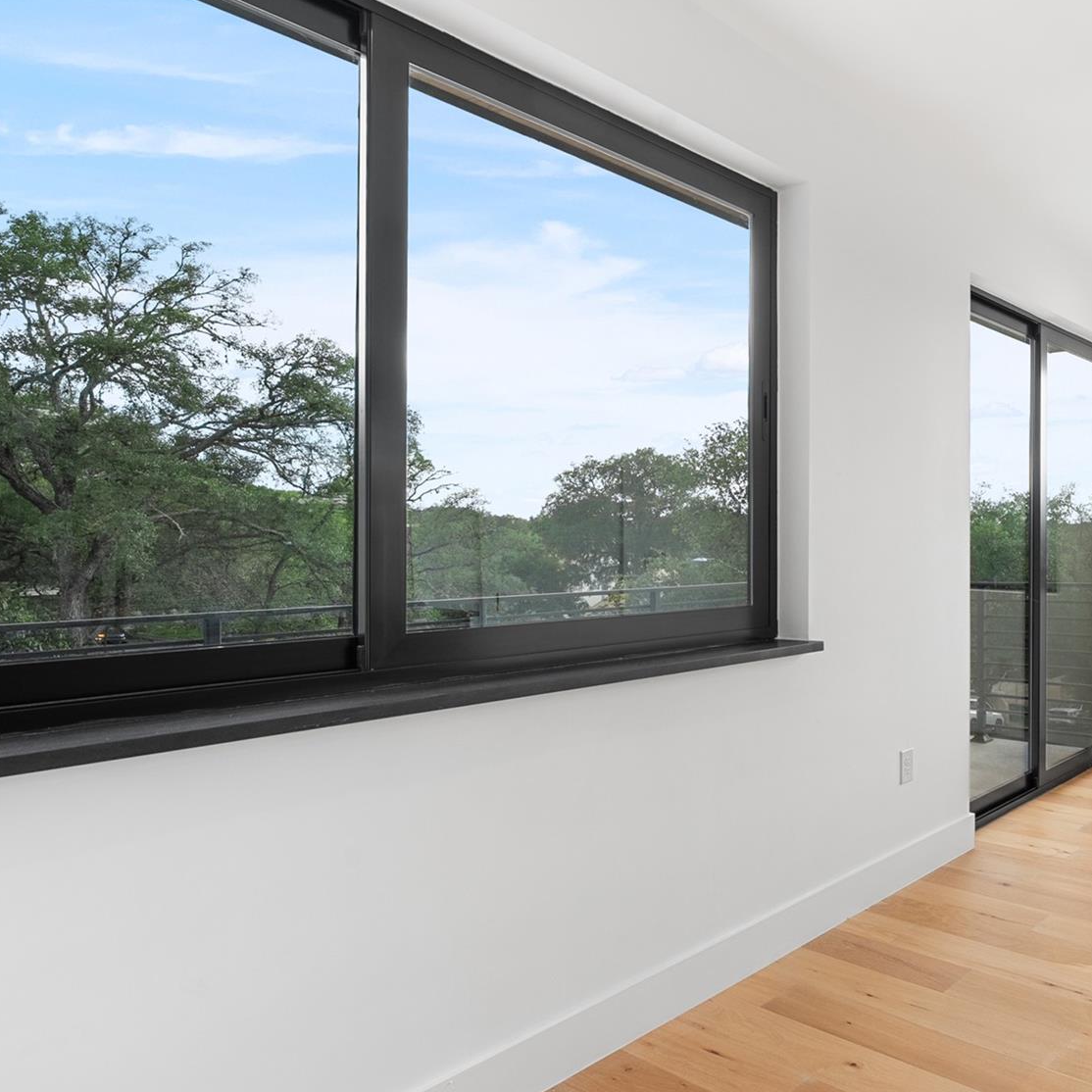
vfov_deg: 62.9
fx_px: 892
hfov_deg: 55.8
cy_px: 538
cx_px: 950
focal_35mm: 25
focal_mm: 16
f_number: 9
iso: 400
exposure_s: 1/15
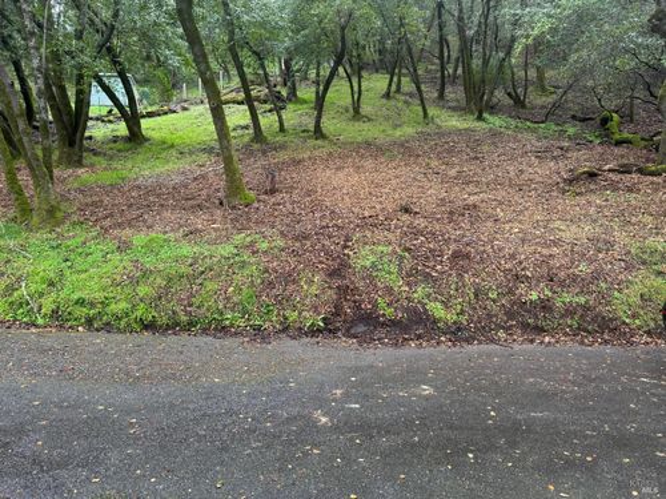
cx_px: 333
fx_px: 462
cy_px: 250
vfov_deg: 56.8
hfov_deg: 71.6
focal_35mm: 24
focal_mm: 6.76
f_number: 1.78
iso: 125
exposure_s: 1/121
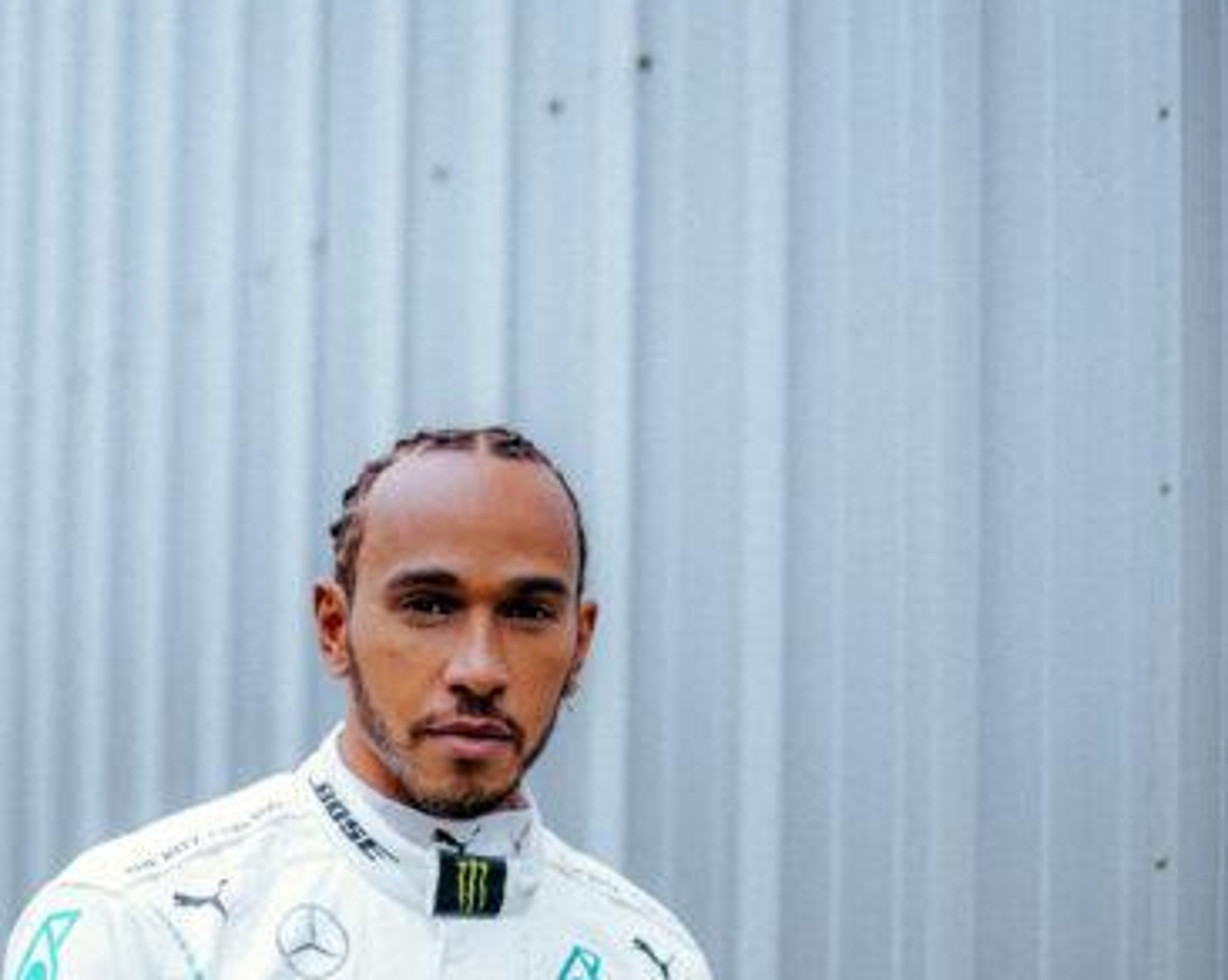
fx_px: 2505
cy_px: 819
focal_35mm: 69
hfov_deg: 27.4
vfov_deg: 21.8
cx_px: 399
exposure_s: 1/400
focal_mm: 35
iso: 200
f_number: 1.4
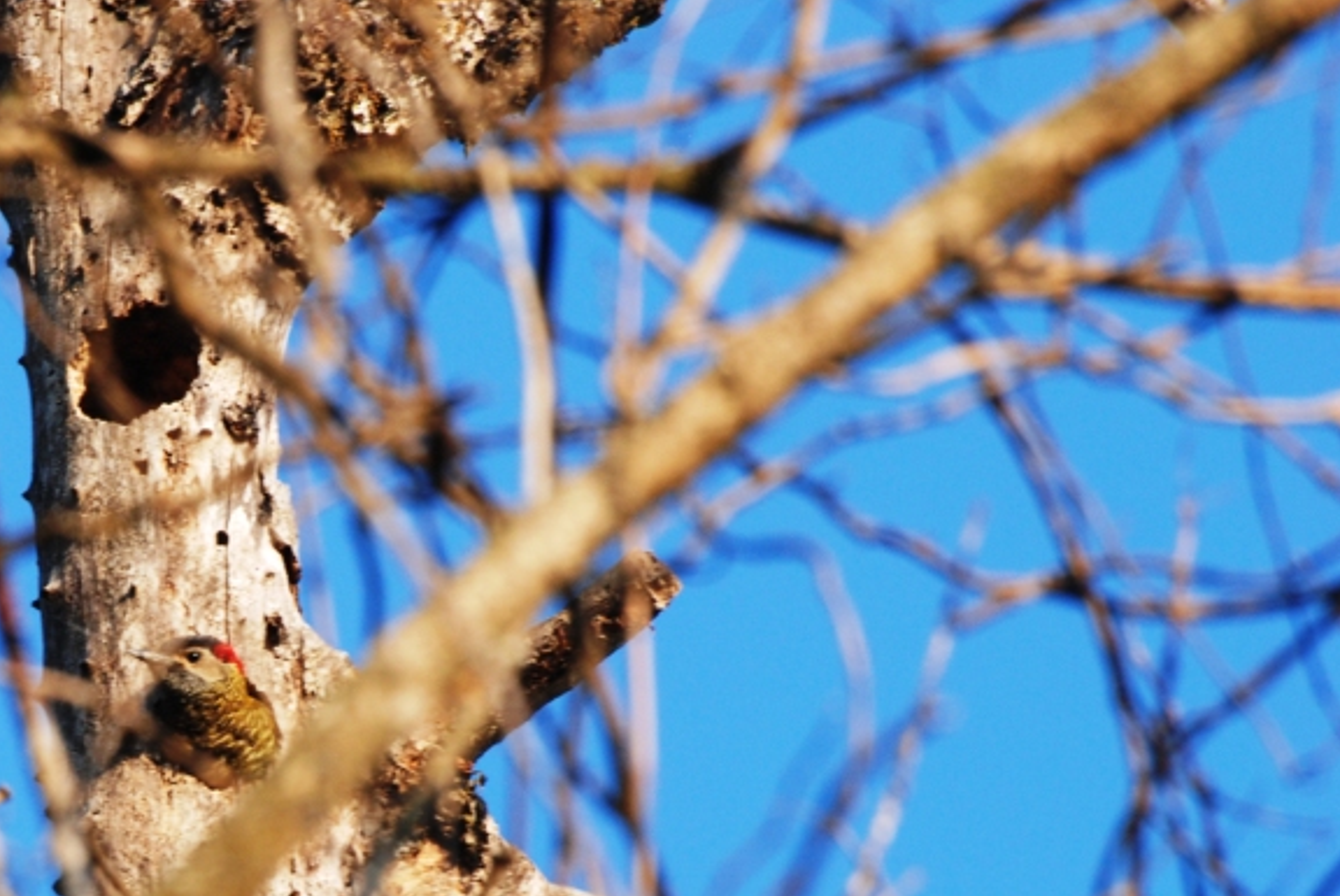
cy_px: 706
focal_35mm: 800
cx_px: 168
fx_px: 29799
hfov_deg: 2.6
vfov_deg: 1.7
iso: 400
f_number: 10
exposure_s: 1/160
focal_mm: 300
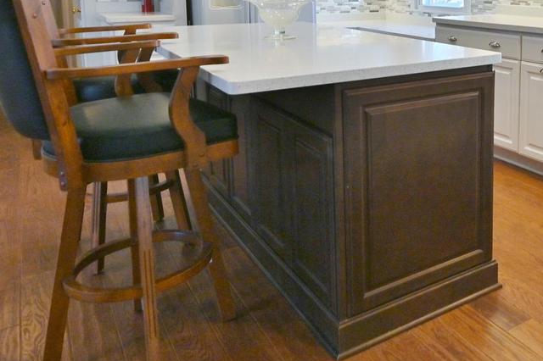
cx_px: 489
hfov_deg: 47.7
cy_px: 38
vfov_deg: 34.8
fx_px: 543
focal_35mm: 36
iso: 400
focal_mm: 16
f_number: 4
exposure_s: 1/250
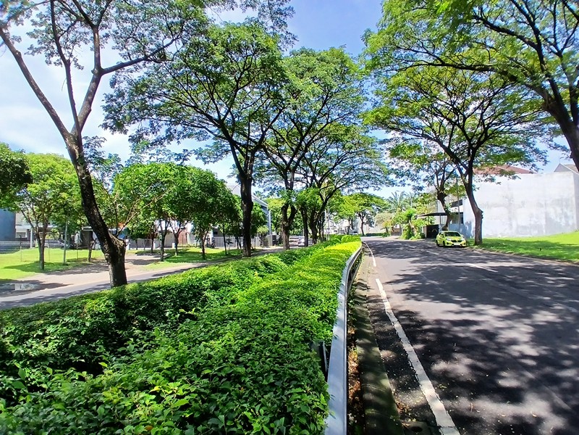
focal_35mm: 17
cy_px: 218
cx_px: 290
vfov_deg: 74.7
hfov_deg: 91.0
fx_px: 284
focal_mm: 1.4
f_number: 2.2
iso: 50
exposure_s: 1/545
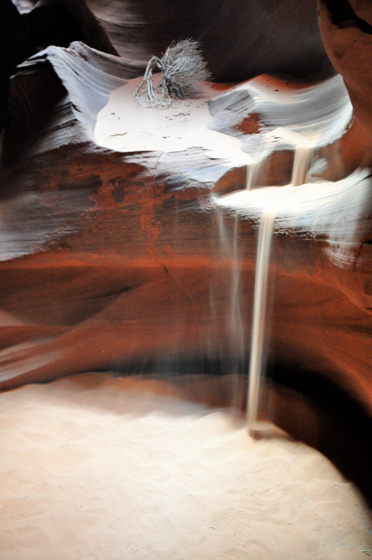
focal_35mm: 27
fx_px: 420
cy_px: 280
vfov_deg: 67.4
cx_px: 186
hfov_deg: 47.8
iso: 1600
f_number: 3.5
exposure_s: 1/10
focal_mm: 18
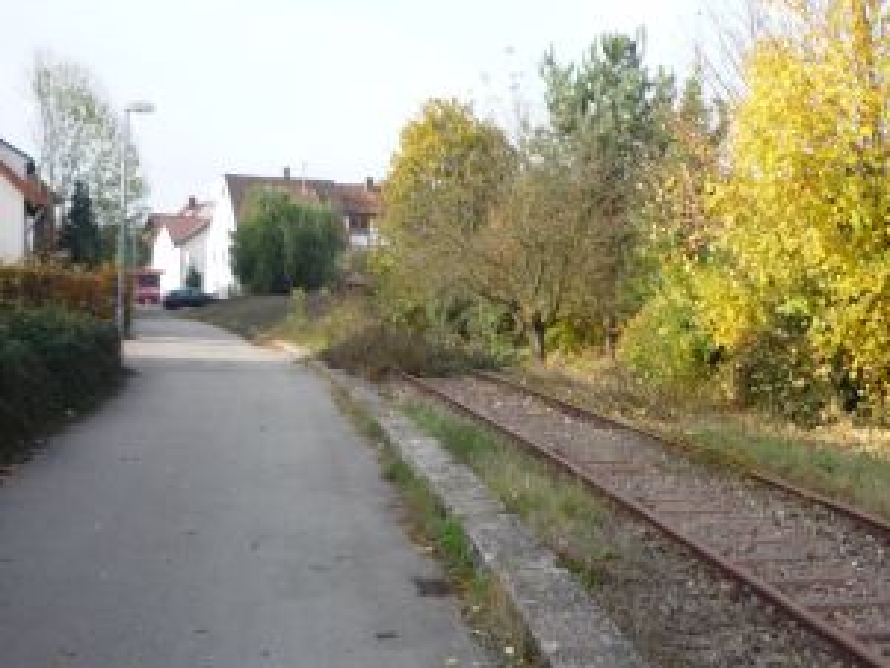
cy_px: 287
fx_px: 1312
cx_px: 615
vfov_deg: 28.5
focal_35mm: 51
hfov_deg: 37.0
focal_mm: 5.2
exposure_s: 1/250
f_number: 4
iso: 100
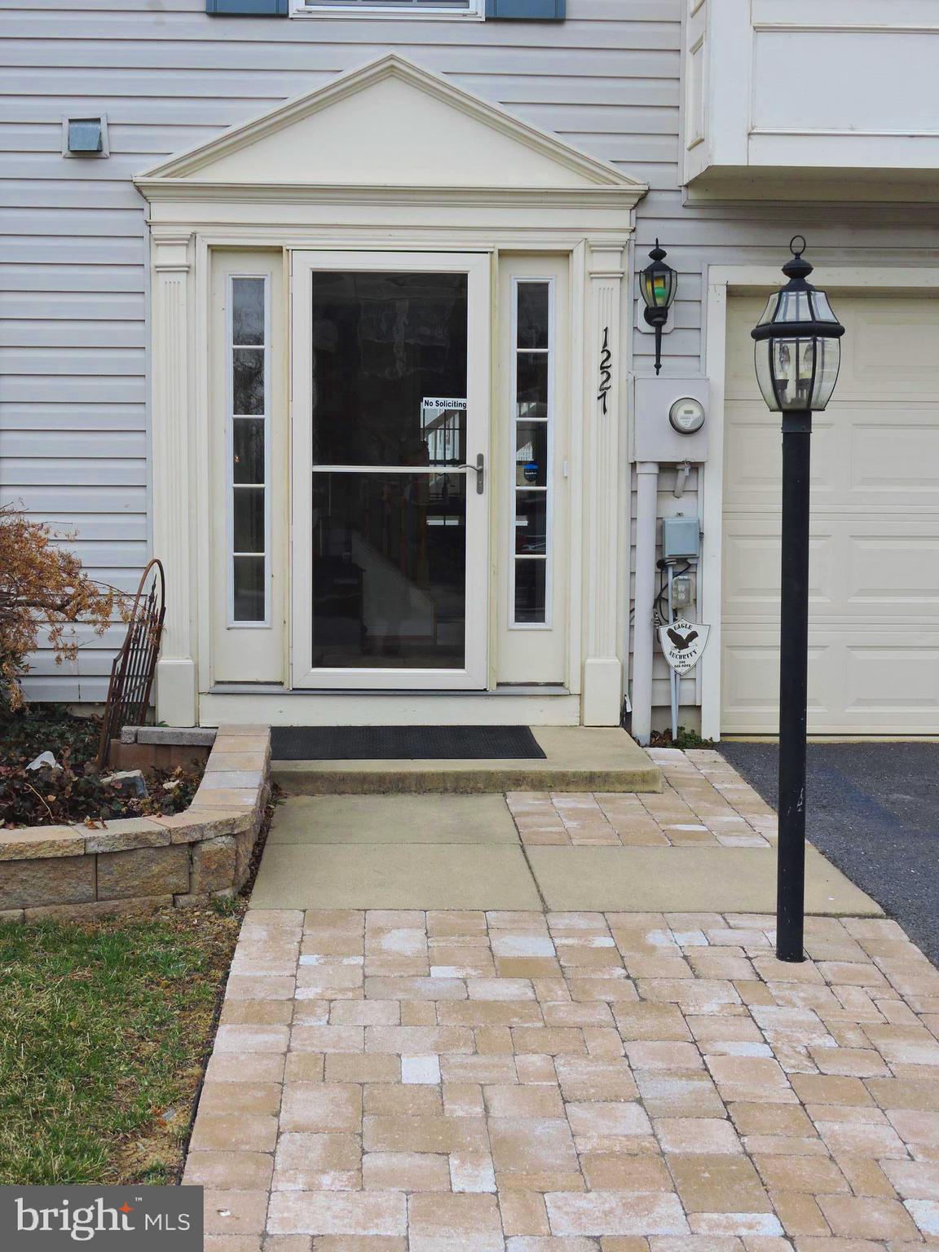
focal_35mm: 50
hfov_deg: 29.1
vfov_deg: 38.2
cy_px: 626
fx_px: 1808
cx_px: 470
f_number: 4.5
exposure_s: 1/400
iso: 100
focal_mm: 9
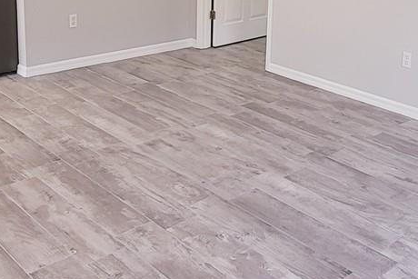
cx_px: 287
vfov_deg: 27.2
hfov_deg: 41.2
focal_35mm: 47
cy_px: 6
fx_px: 546
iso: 80
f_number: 2.2
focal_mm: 2.2
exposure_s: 1/60
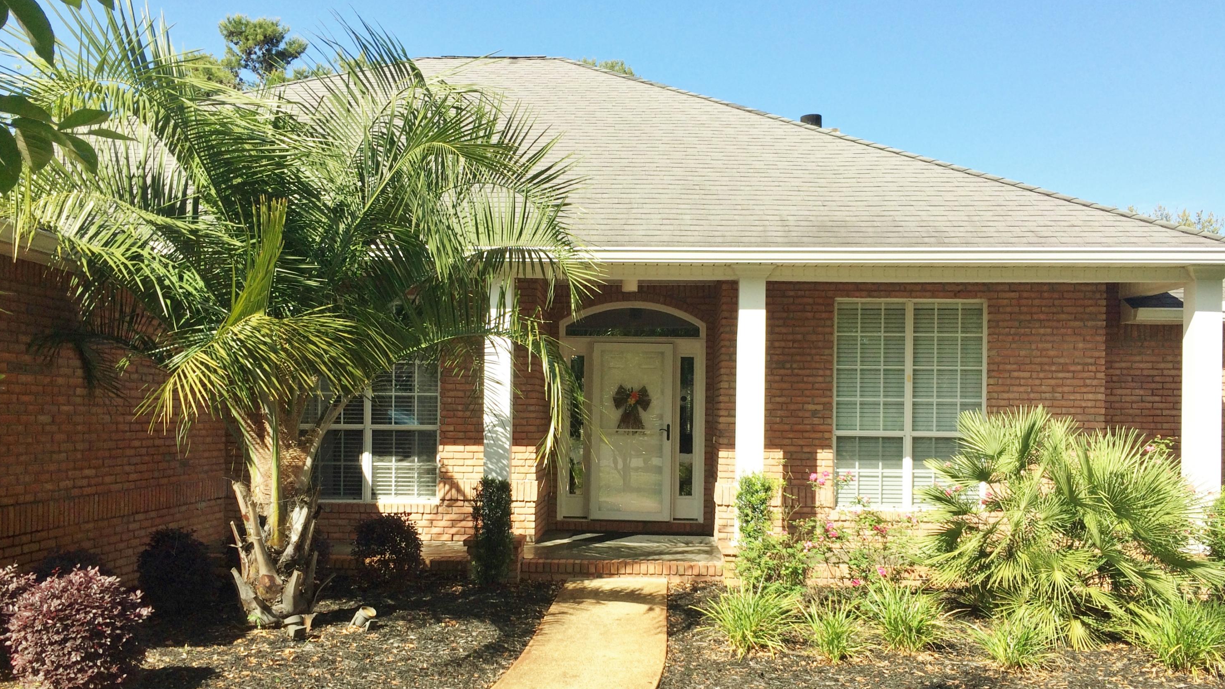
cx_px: 617
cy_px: 416
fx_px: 1039
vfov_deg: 36.5
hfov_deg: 61.0
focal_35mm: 32
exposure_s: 1/1244
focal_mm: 4.15
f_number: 2.2
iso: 32
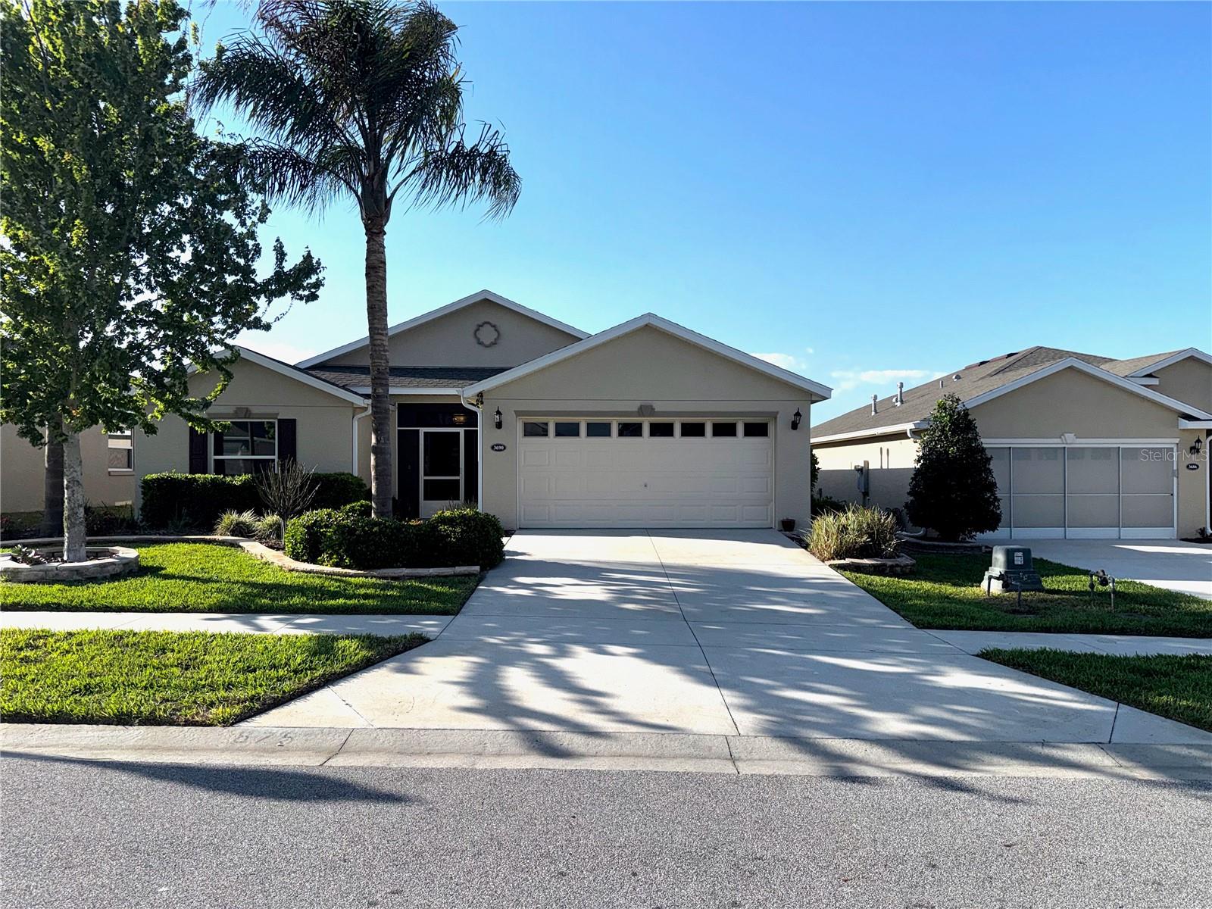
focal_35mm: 24
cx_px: 606
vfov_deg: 56.8
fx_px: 840
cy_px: 454
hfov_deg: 71.6
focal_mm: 6.76
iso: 50
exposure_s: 1/6410
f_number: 1.78
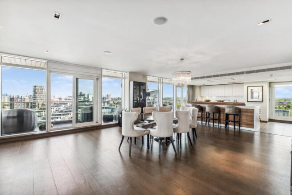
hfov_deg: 100.4
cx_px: 146
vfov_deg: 77.4
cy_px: 98
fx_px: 122
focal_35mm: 15
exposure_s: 1/40
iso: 640
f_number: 11
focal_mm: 10
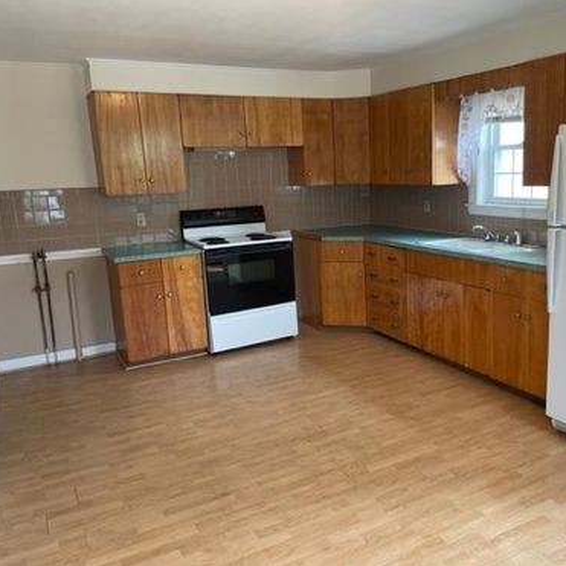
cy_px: 283
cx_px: 352
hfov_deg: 52.0
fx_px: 573
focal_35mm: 31
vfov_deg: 52.5
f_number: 1.6
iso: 100
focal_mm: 4.2
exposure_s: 1/120
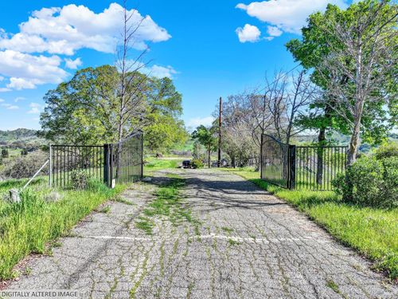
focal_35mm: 24
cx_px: 199
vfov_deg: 56.8
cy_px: 150
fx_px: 276
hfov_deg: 71.6
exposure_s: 1/1250
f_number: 2.8
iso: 100
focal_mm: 12.3
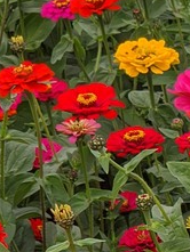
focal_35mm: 254
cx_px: 427
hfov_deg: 5.7
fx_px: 1857
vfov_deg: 7.7
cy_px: 317
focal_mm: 6.22
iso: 106
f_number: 2.2
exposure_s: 1/704
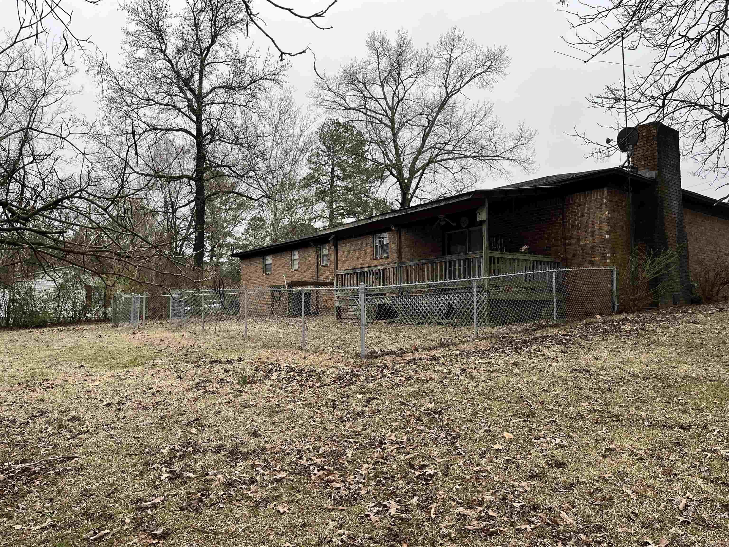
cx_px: 364
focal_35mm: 26
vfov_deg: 53.1
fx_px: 548
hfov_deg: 67.3
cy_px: 274
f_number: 1.6
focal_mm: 5.1
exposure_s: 1/121
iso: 64
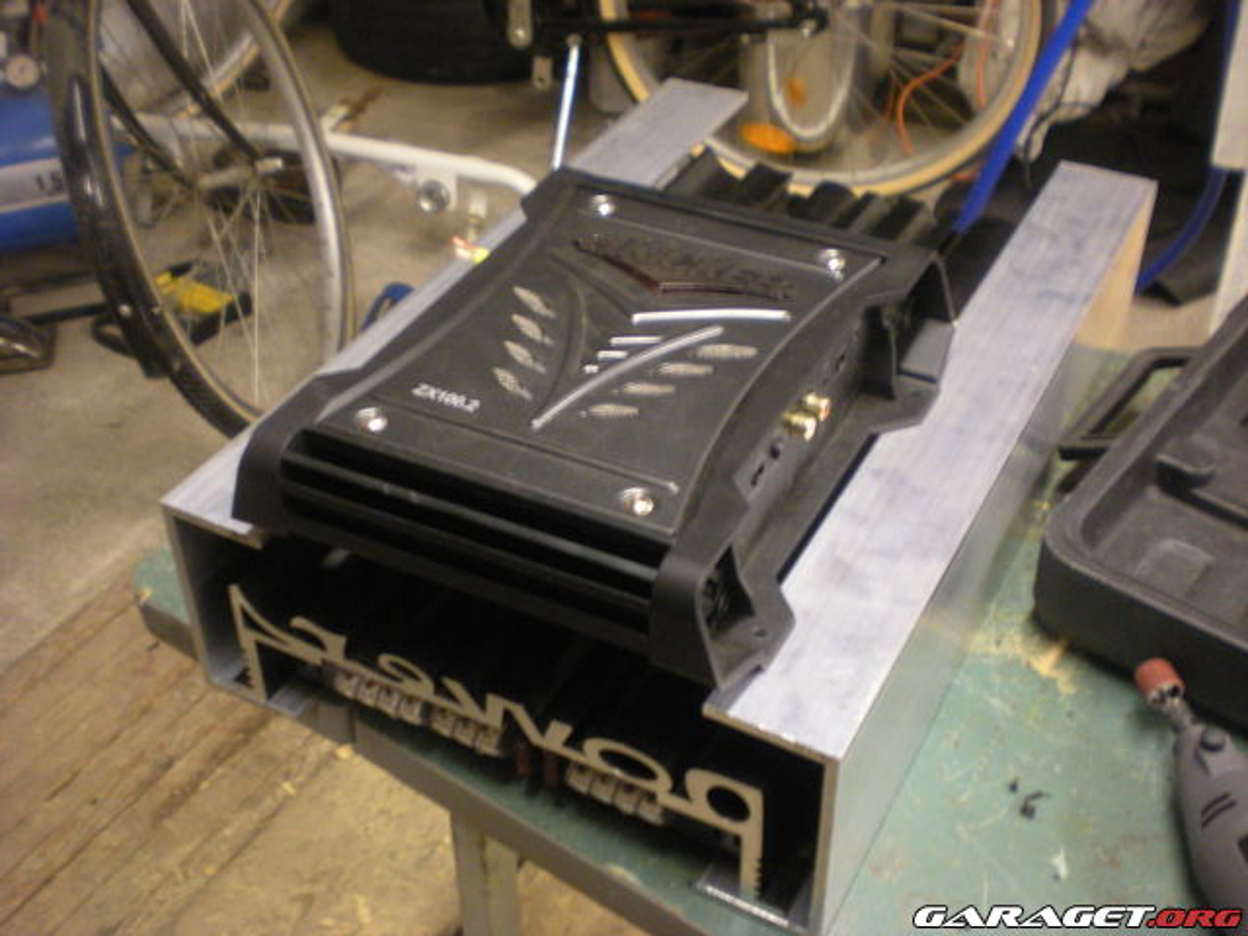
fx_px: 1586
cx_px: 624
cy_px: 468
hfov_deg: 42.9
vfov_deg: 32.9
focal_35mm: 44
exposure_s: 1/8
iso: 304
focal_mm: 7.4
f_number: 3.5
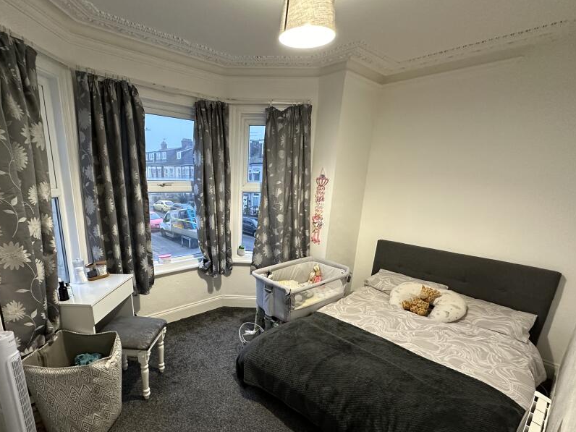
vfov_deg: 70.7
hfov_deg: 87.1
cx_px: 244
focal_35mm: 18
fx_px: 300
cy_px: 264
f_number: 2.2
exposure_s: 1/50
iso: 640
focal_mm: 2.22
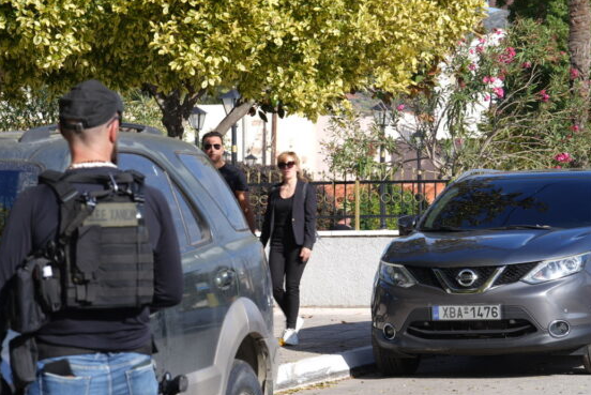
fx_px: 2859
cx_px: 287
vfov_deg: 7.9
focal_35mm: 174
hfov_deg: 11.8
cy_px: 199
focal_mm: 150
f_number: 14
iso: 64
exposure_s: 1/50
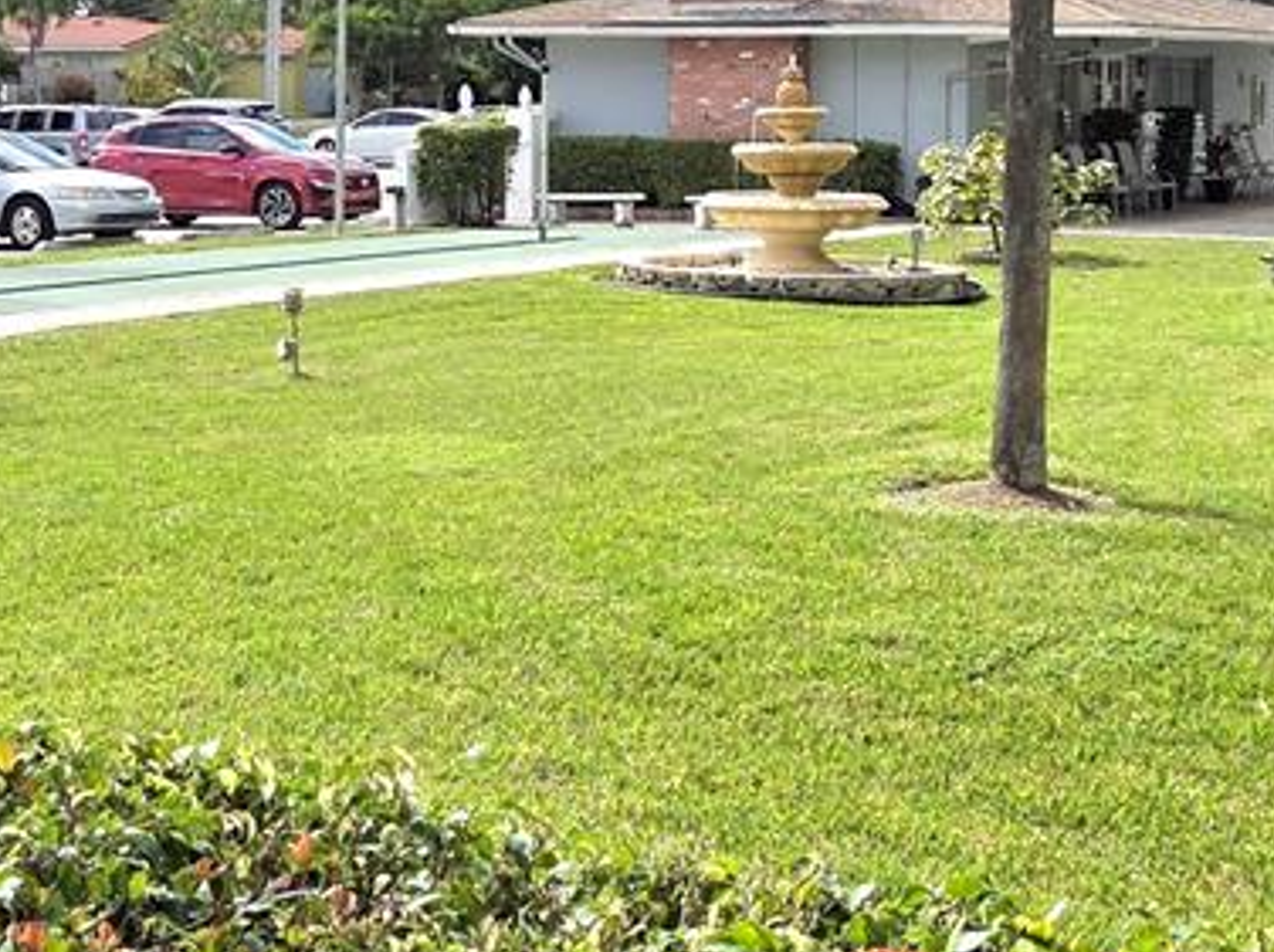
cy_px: 276
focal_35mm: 49
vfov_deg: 29.3
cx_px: 522
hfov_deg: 38.8
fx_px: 1801
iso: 64
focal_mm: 5.4
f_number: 1.8
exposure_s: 1/10000
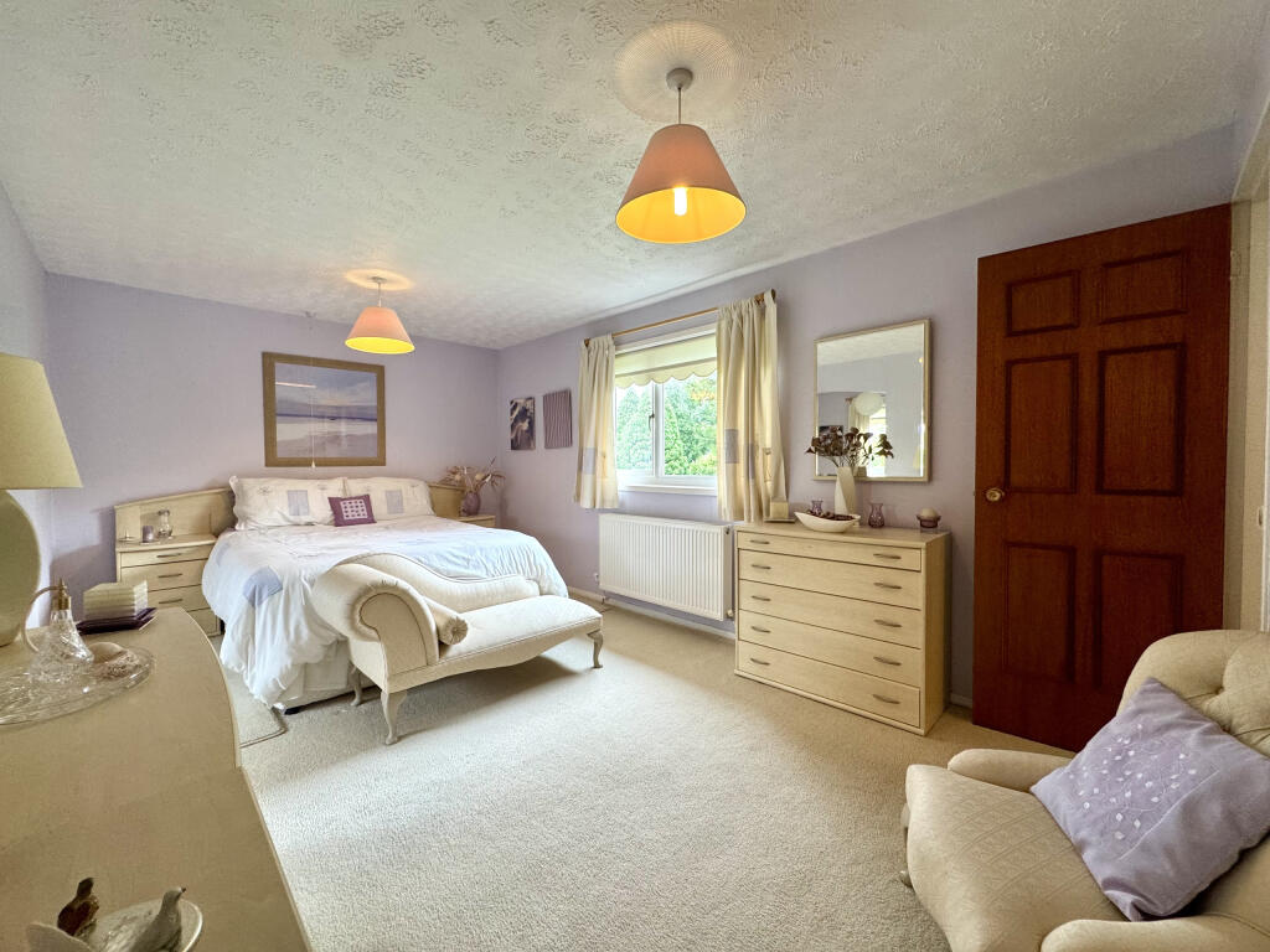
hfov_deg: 102.1
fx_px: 514
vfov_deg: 85.7
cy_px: 476
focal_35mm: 14
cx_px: 635
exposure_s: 1/100
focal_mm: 2.22
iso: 160
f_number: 2.2
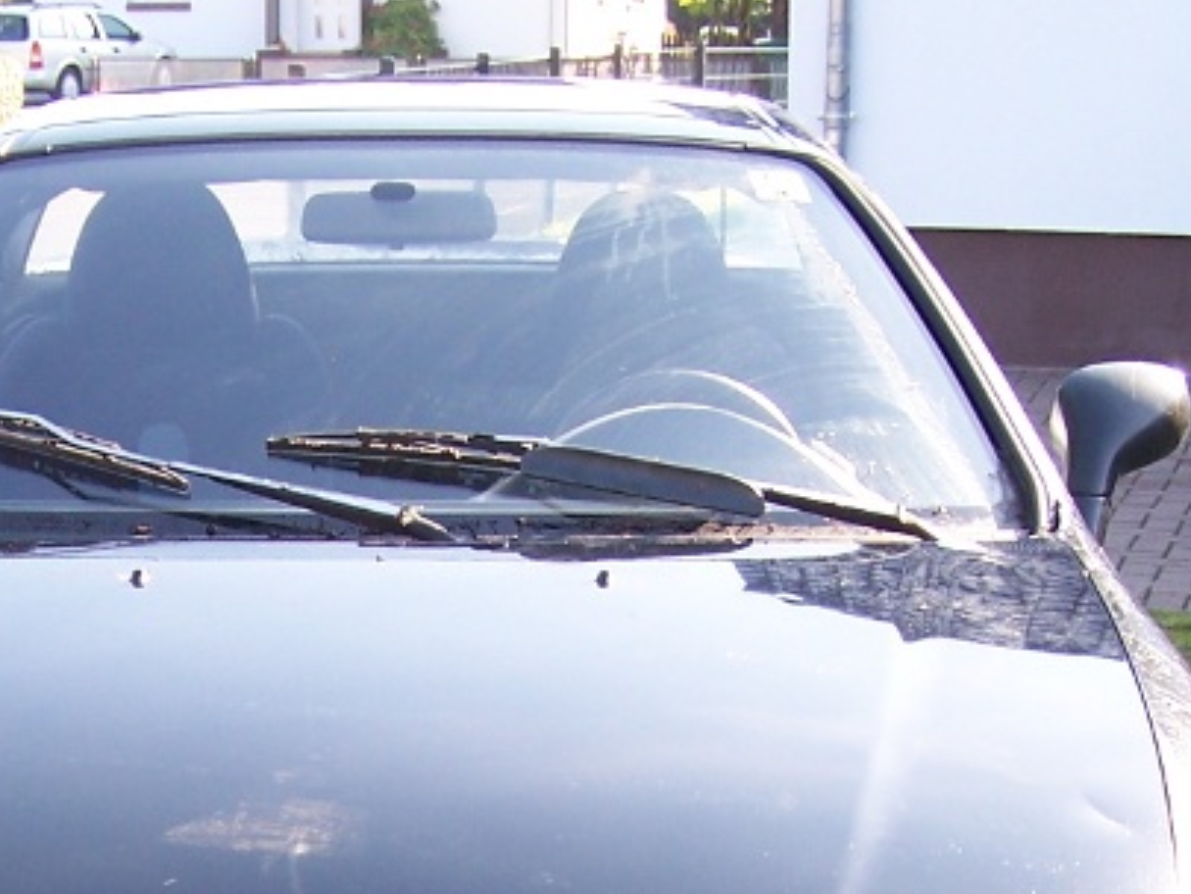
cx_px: 350
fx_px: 3304
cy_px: 1050
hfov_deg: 20.3
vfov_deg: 14.9
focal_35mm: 96
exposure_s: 1/160
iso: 80
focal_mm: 6.3
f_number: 2.8
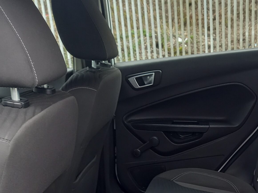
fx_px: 410
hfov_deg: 33.6
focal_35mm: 55
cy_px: 208
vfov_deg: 24.9
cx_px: 217
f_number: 2
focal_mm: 4.6
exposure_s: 1/60
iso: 160
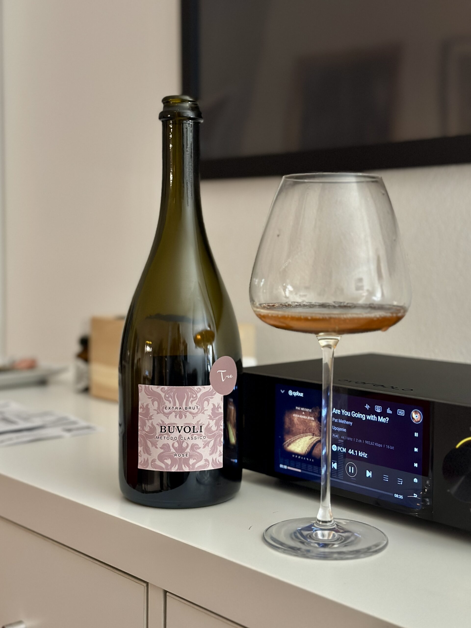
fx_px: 871
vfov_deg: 39.7
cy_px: 314
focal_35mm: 48
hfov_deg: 30.3
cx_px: 236
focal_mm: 6.86
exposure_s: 1/33
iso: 400
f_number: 1.78
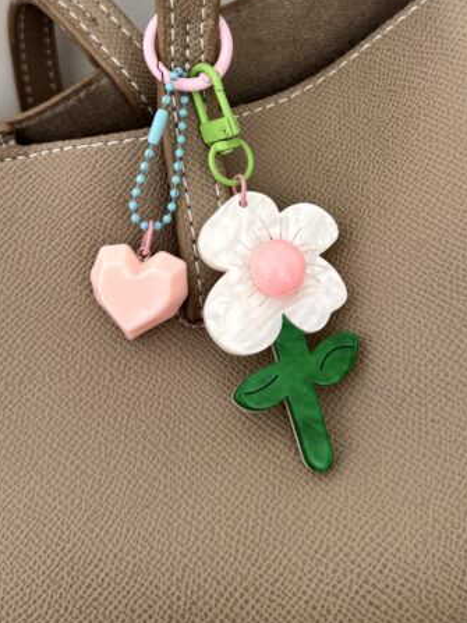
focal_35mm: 43
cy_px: 151
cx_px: 231
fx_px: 774
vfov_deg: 42.4
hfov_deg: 33.6
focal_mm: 6.76
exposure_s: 1/121
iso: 200
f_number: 1.78
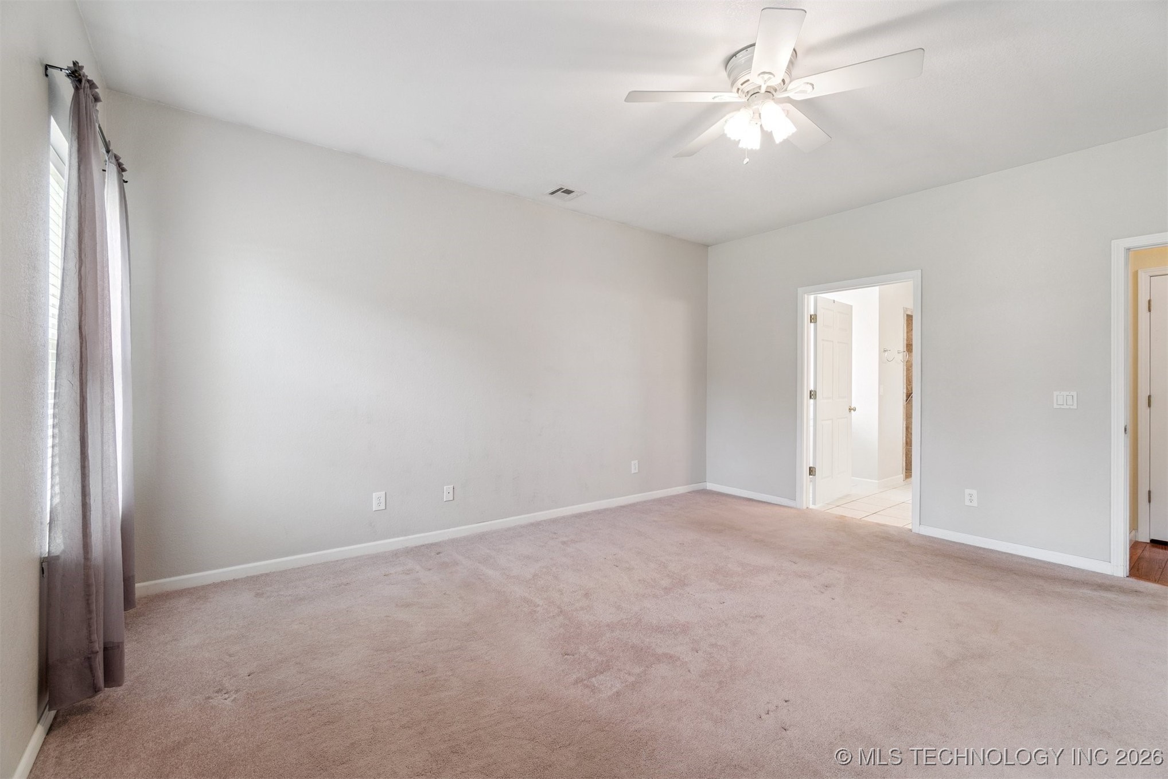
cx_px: 584
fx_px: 487
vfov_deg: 77.3
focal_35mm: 15
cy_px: 390
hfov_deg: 100.4
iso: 200
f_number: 6.3
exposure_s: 1/20
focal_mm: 10
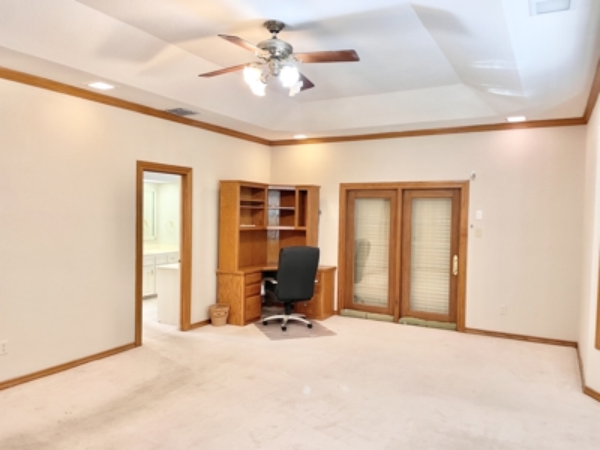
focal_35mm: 26
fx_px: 451
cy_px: 225
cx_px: 300
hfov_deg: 67.3
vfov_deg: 53.1
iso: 200
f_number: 1.6
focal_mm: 4.2
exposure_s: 1/60
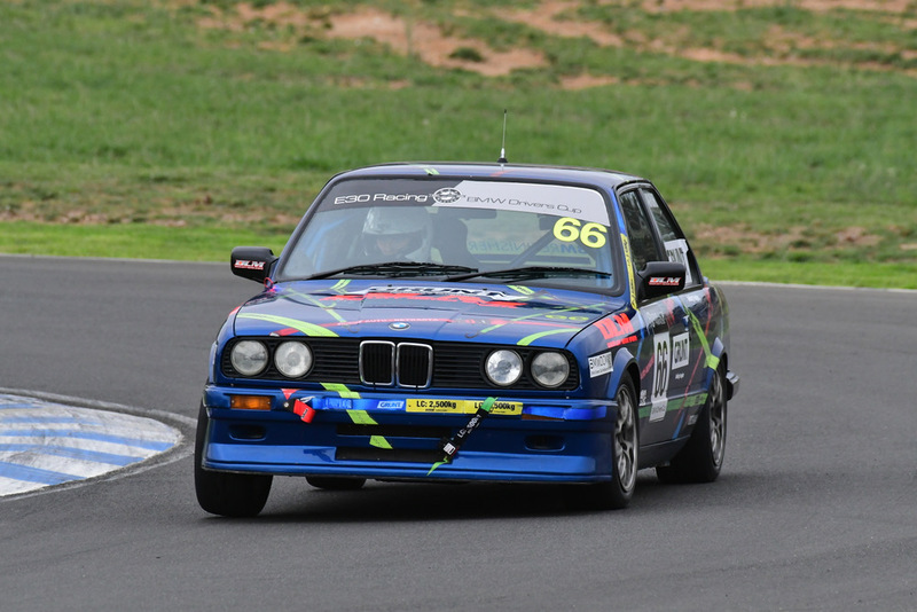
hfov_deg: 2.9
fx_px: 18346
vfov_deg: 1.9
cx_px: 458
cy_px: 306
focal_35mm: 720
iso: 2000
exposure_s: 1/640
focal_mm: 480
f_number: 9
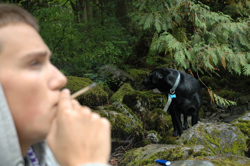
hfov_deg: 38.9
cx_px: 125
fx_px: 354
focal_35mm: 51
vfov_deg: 26.4
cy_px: 83
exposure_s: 1/320
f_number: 4.5
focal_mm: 34
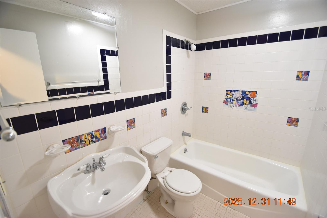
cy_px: 109
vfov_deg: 77.3
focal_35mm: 15
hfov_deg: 100.4
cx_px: 164
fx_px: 136
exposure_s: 1/20
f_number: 3.5
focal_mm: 10
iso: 800
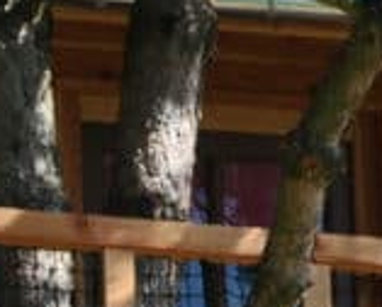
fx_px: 5729
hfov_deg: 3.8
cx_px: 472
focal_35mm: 506
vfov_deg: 3.1
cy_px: 284
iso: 100
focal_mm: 55
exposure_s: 1/125
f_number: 11
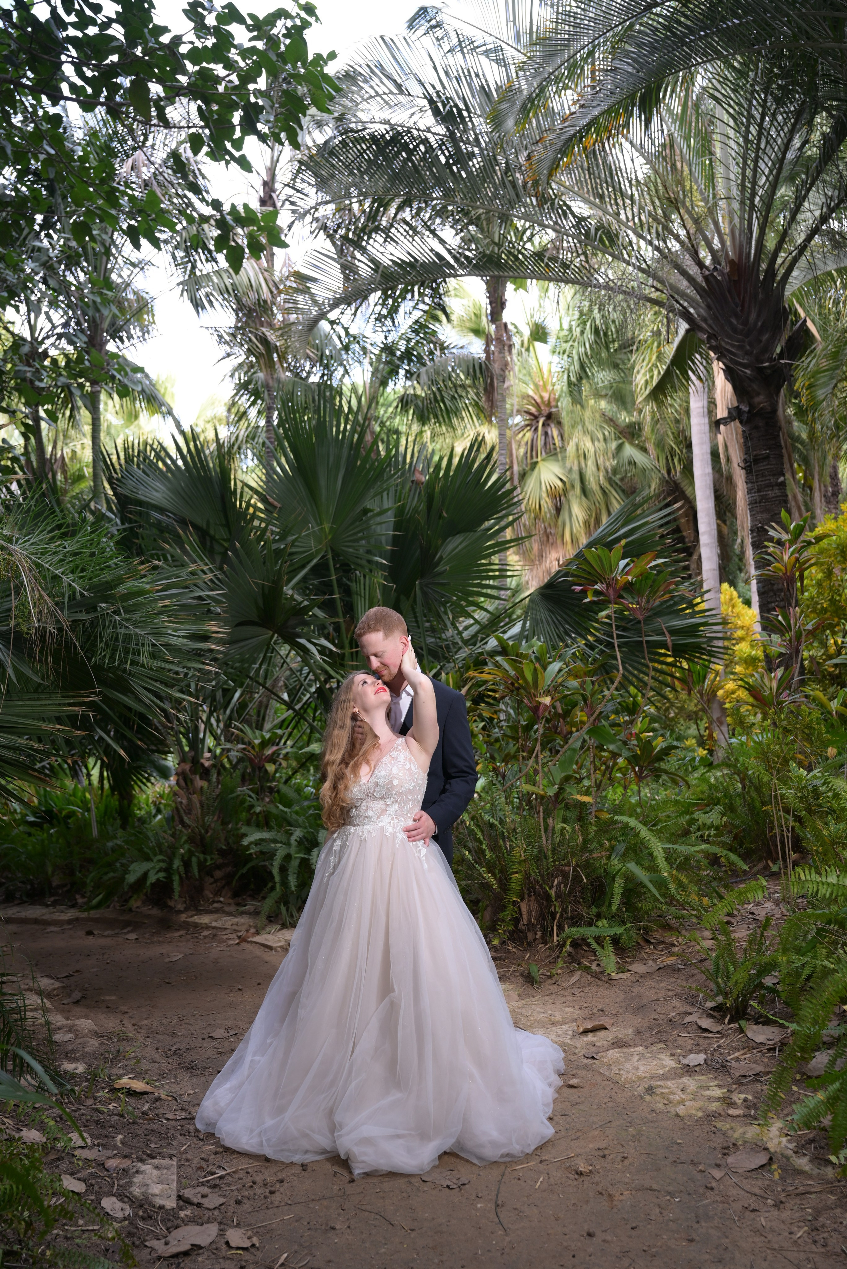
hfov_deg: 40.6
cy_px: 634
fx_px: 1146
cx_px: 424
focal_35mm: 32
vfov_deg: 57.9
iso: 250
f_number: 3.5
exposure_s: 1/160
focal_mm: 32.5
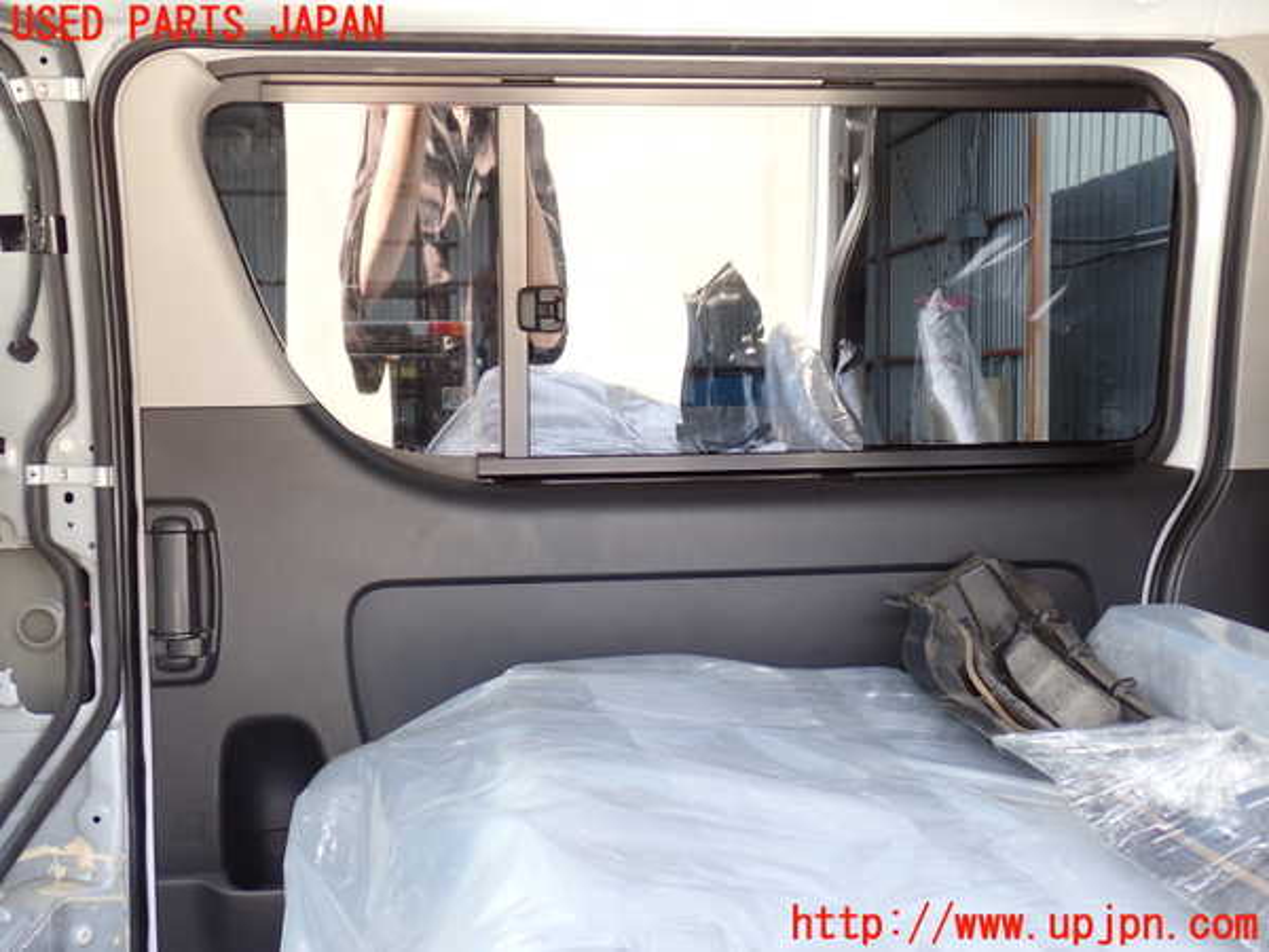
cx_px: 634
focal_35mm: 38
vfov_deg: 37.7
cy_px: 476
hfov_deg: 49.0
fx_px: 1393
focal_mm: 6.83
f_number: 2.7
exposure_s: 1/50
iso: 200
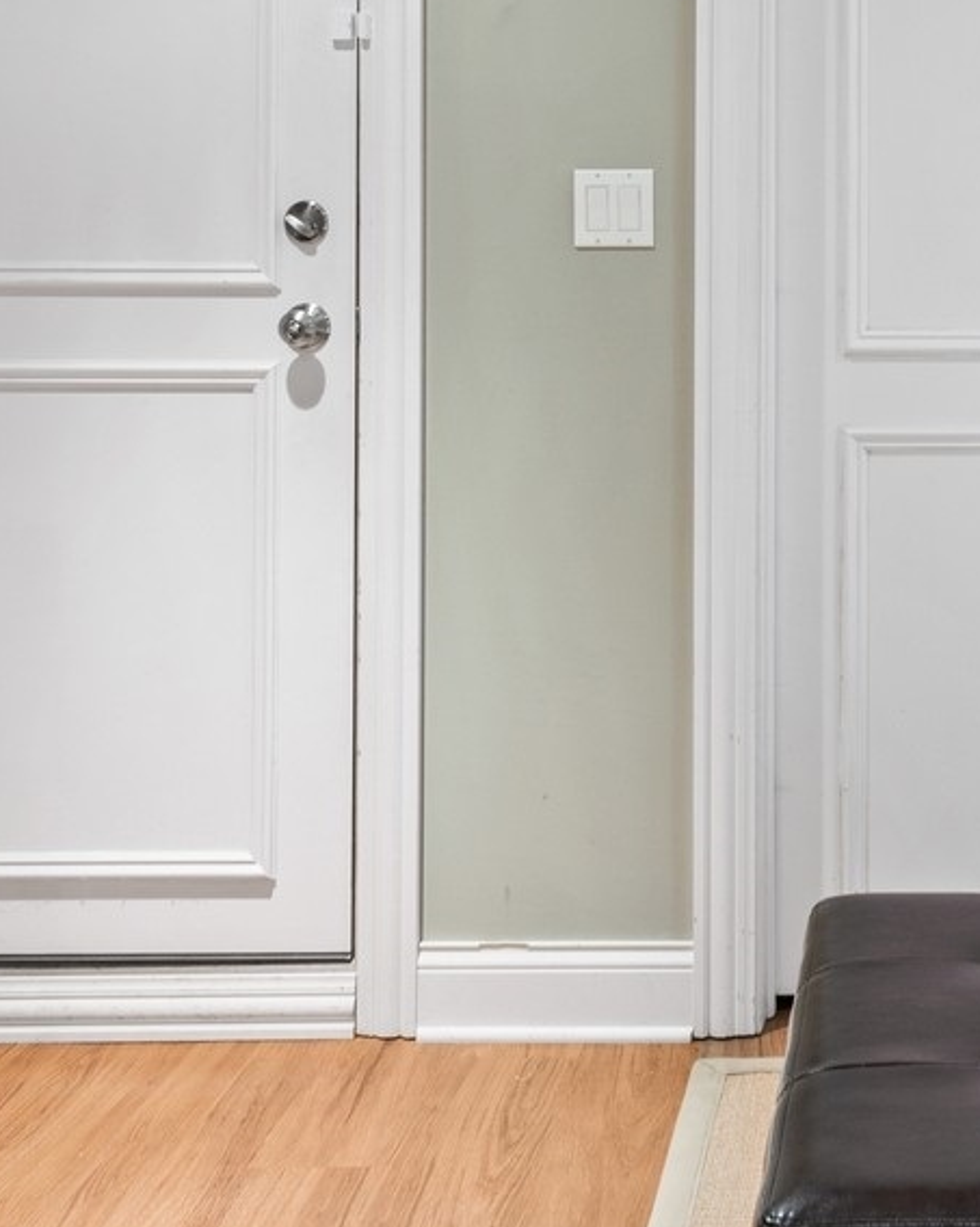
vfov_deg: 34.9
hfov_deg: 27.5
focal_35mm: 53
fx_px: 1923
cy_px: 370
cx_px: 889
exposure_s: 2.5
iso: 100
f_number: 8
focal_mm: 16
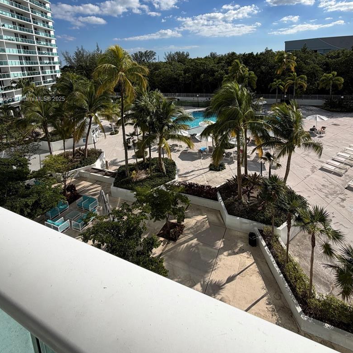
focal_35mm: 19
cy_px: 99
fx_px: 219
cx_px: 186
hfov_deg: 77.6
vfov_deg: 73.5
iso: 20
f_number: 2.2
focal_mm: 2.22
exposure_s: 1/1698
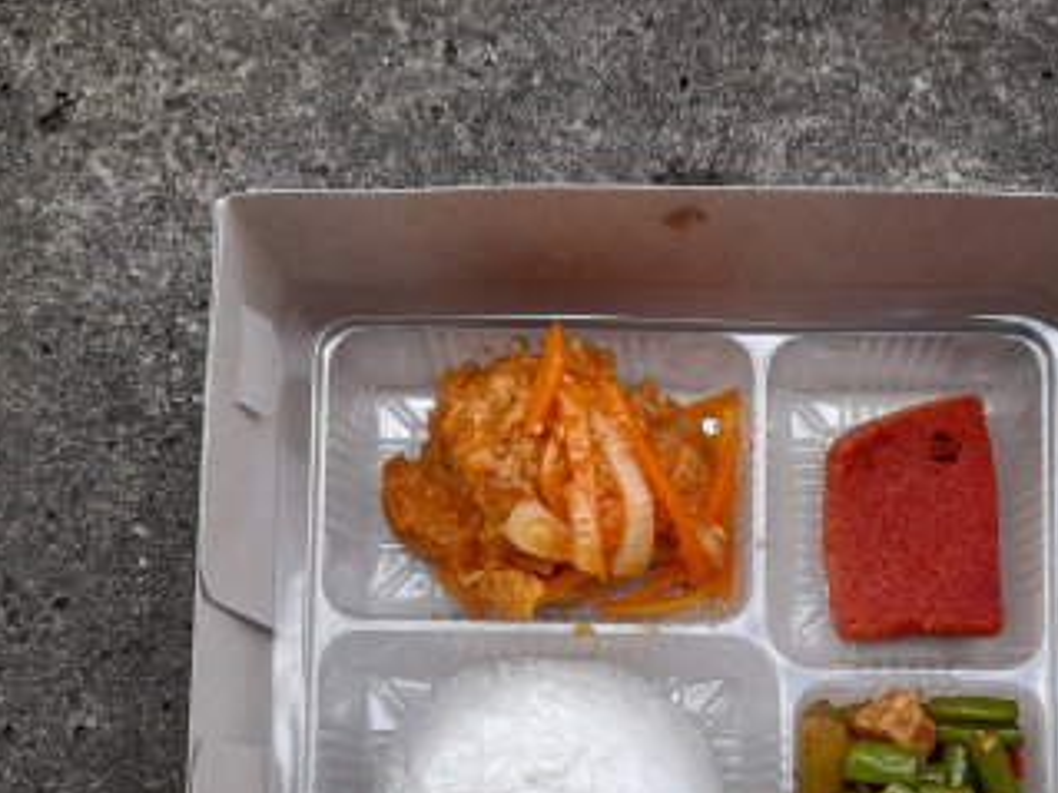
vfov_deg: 29.5
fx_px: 1467
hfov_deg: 39.3
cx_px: 677
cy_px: 642
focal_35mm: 48
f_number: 2
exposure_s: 1/195
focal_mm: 4.6
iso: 20
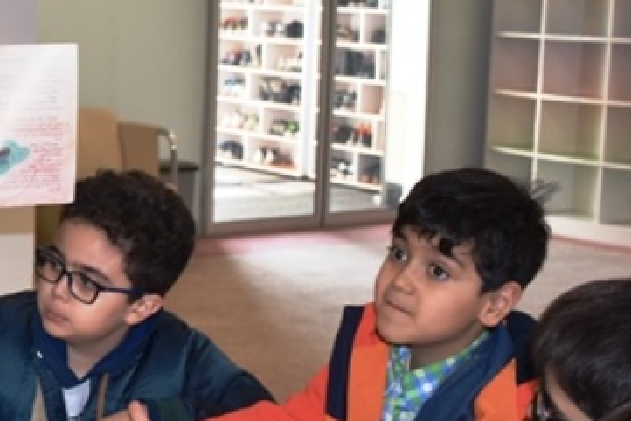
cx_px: -159
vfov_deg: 16.1
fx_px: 1490
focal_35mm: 85
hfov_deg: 21.8
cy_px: 138
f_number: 3.5
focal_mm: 20
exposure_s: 1/125
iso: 200
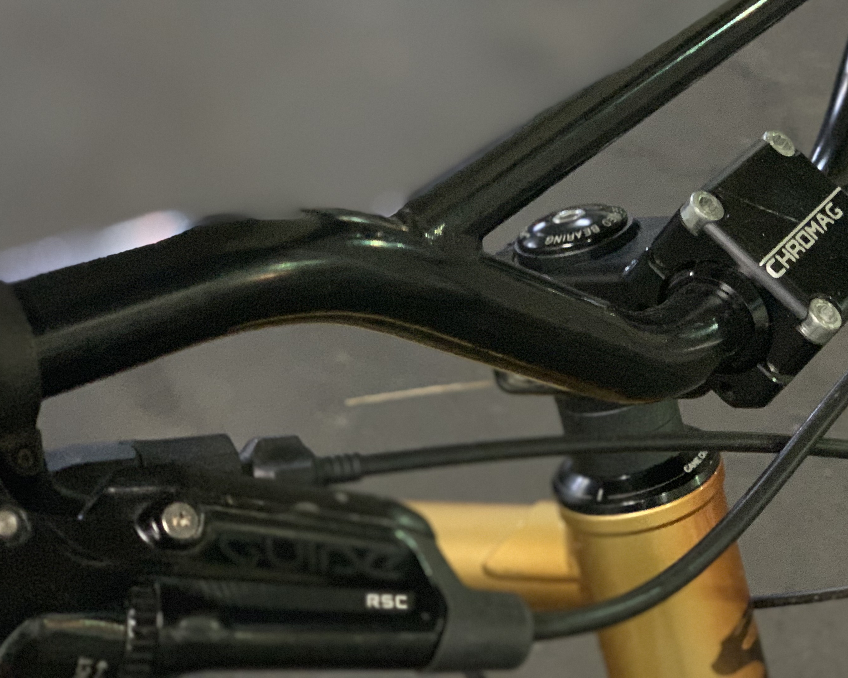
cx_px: 548
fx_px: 1882
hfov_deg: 25.3
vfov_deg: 20.3
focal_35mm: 75
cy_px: 209
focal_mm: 6
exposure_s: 1/30
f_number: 2.4
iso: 640
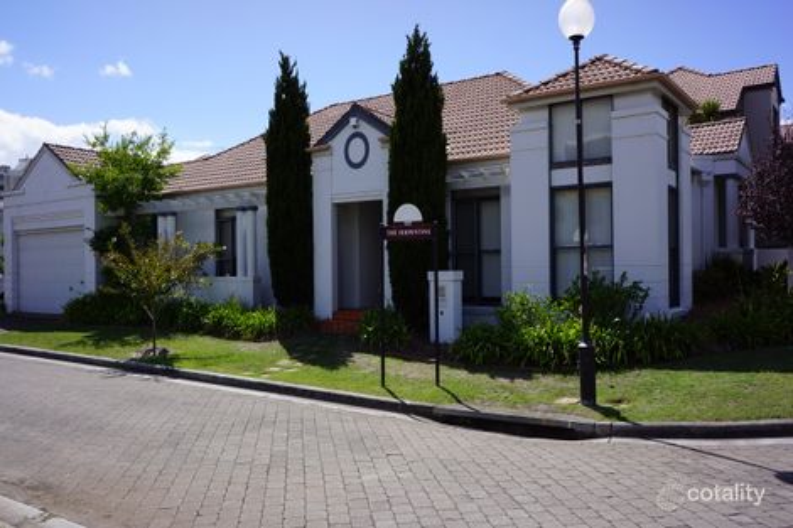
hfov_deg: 61.9
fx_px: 661
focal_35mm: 30
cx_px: 396
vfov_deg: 43.6
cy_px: 264
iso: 100
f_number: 13
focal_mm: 20
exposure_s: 1/125
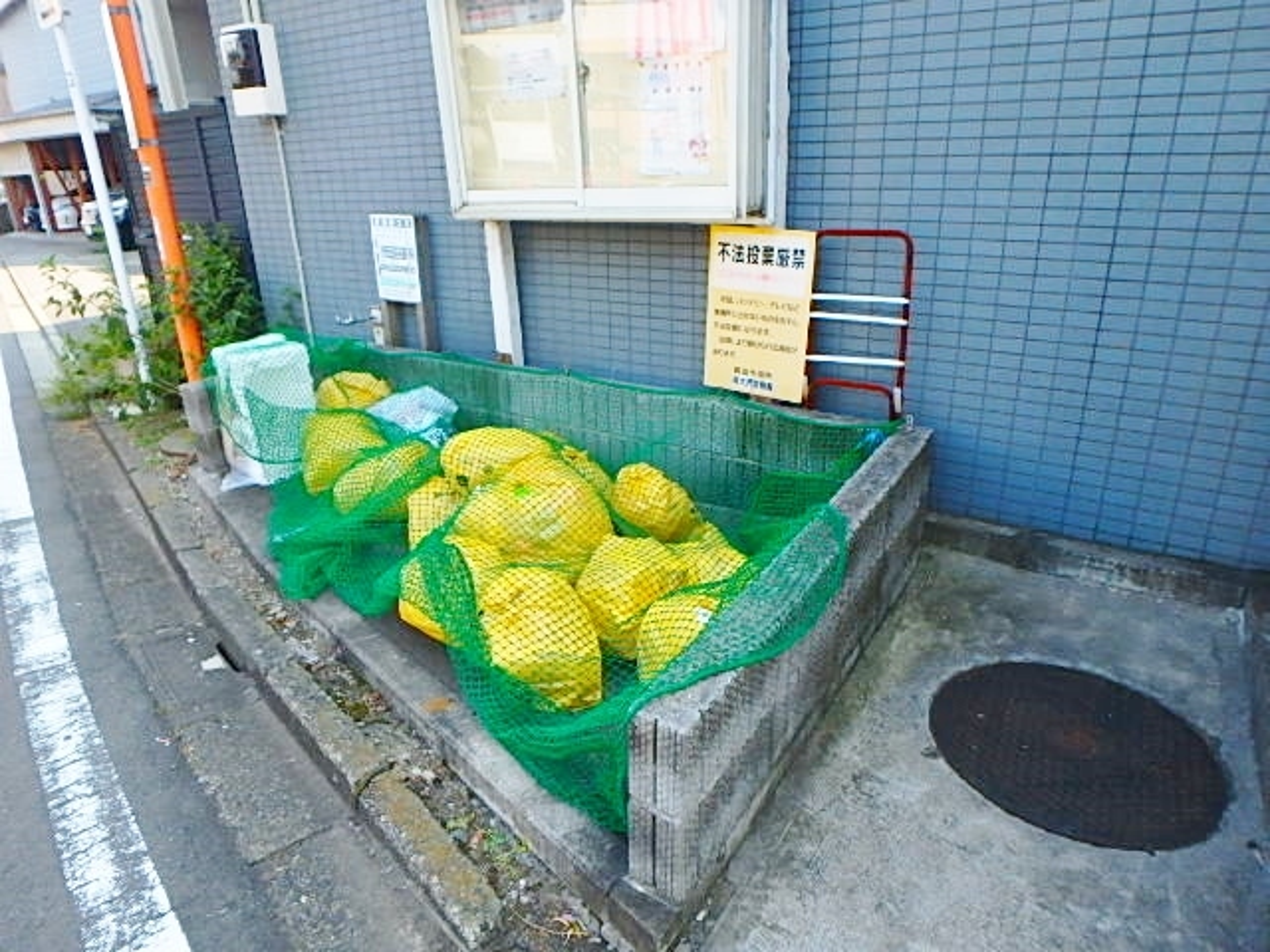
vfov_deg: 63.4
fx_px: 770
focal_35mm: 21
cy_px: 476
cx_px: 635
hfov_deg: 79.0
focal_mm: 3.7
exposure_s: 1/250
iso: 125
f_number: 3.5
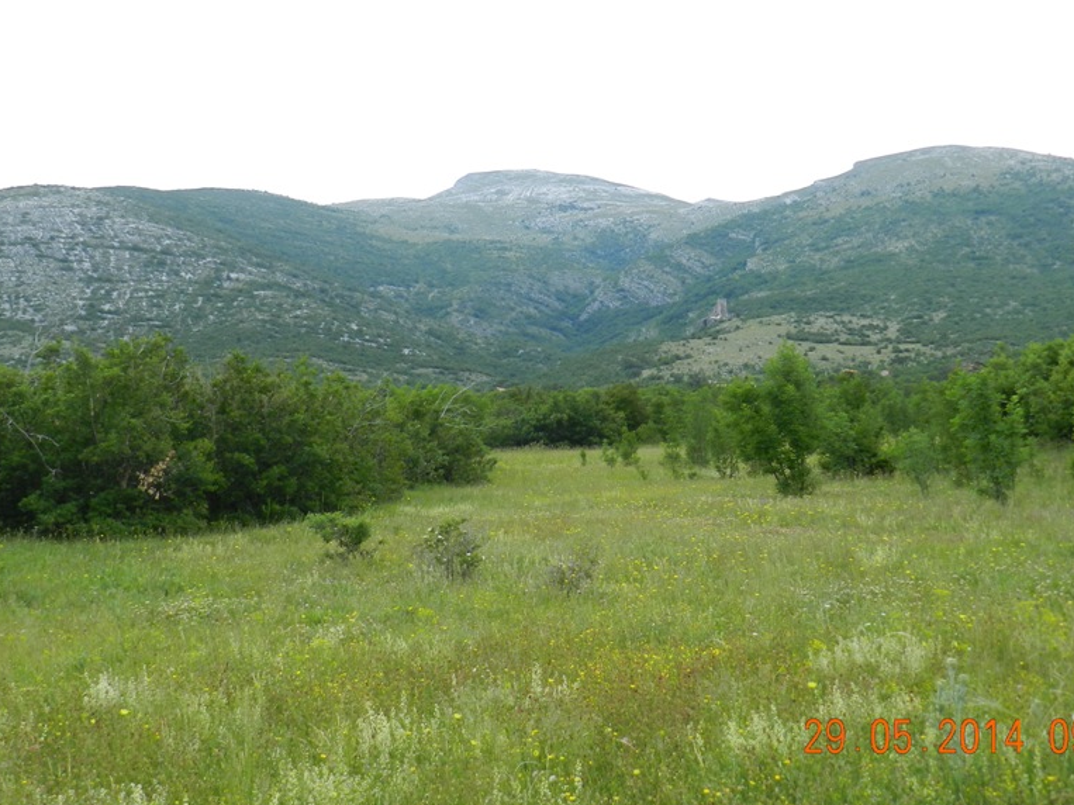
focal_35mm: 51
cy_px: 308
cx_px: 525
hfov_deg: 37.5
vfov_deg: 28.5
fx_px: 1582
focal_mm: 6.7
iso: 160
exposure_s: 1/400
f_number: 4
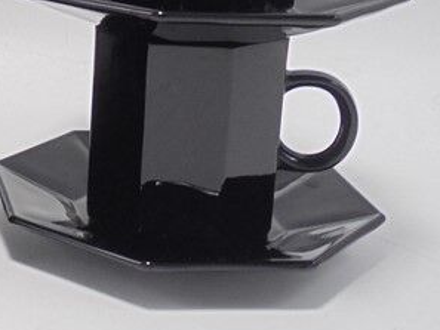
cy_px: -1
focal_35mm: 103
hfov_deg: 17.4
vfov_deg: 14.2
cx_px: -196
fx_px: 1310
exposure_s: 1/40
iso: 100
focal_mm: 6.1
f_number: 4
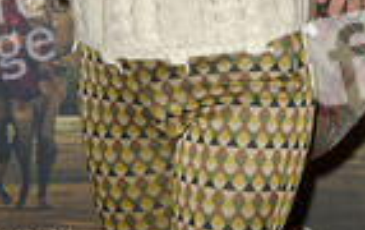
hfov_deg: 14.7
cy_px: -82
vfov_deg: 9.1
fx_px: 1415
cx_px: 202
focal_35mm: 142
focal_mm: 50
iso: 250
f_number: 5.6
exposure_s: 1/250
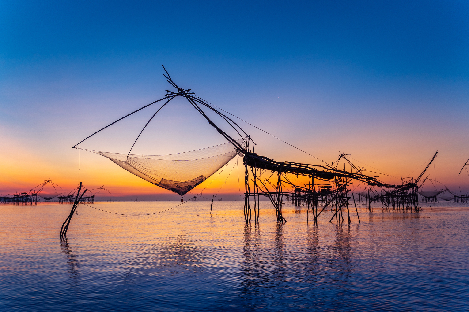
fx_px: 404
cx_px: 234
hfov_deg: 60.3
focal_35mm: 31
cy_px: 156
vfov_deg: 42.3
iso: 250
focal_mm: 31
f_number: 3.2
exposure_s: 1/13
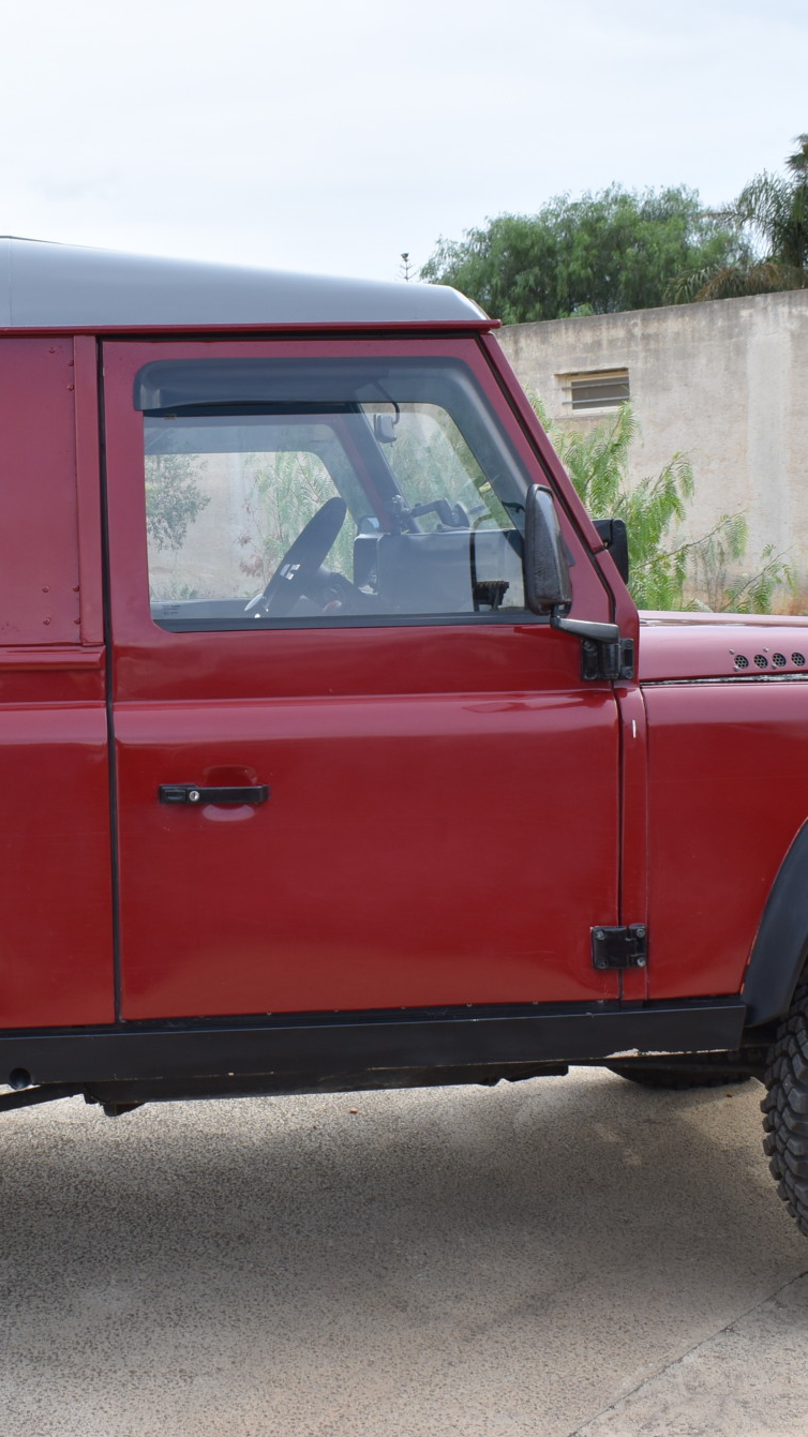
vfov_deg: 42.9
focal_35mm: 48
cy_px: 717
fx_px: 1829
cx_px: 186
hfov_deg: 24.6
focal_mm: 20
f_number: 8
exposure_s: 1/250
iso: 200
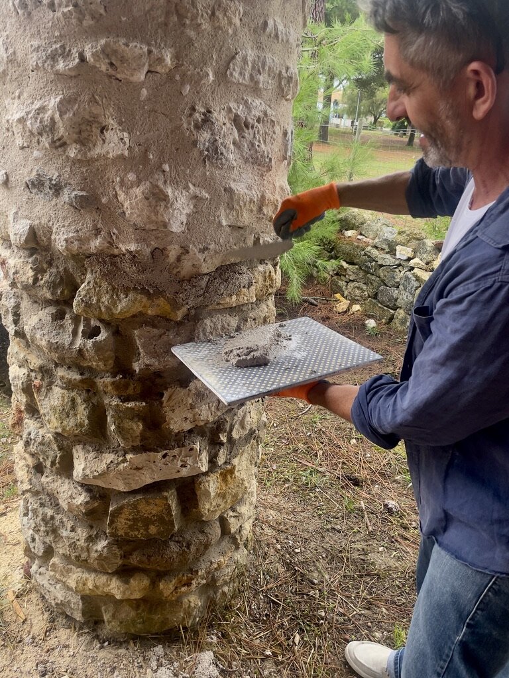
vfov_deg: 67.3
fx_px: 510
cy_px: 339
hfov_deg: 53.1
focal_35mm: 26
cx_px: 254
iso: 64
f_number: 1.6
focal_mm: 4.2
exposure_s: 1/121
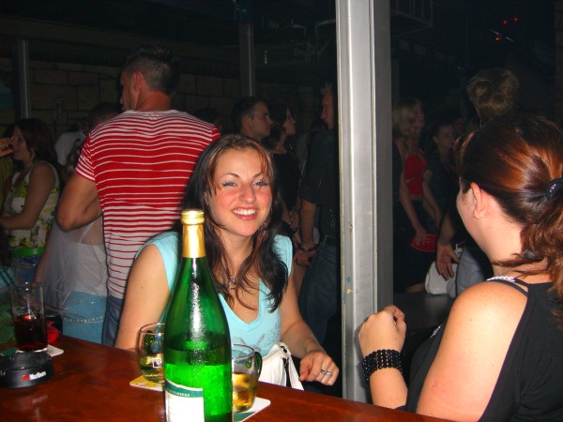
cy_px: 211
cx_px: 282
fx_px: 618
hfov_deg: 49.0
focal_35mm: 38
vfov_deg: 37.7
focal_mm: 7.9
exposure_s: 1/60
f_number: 2.8
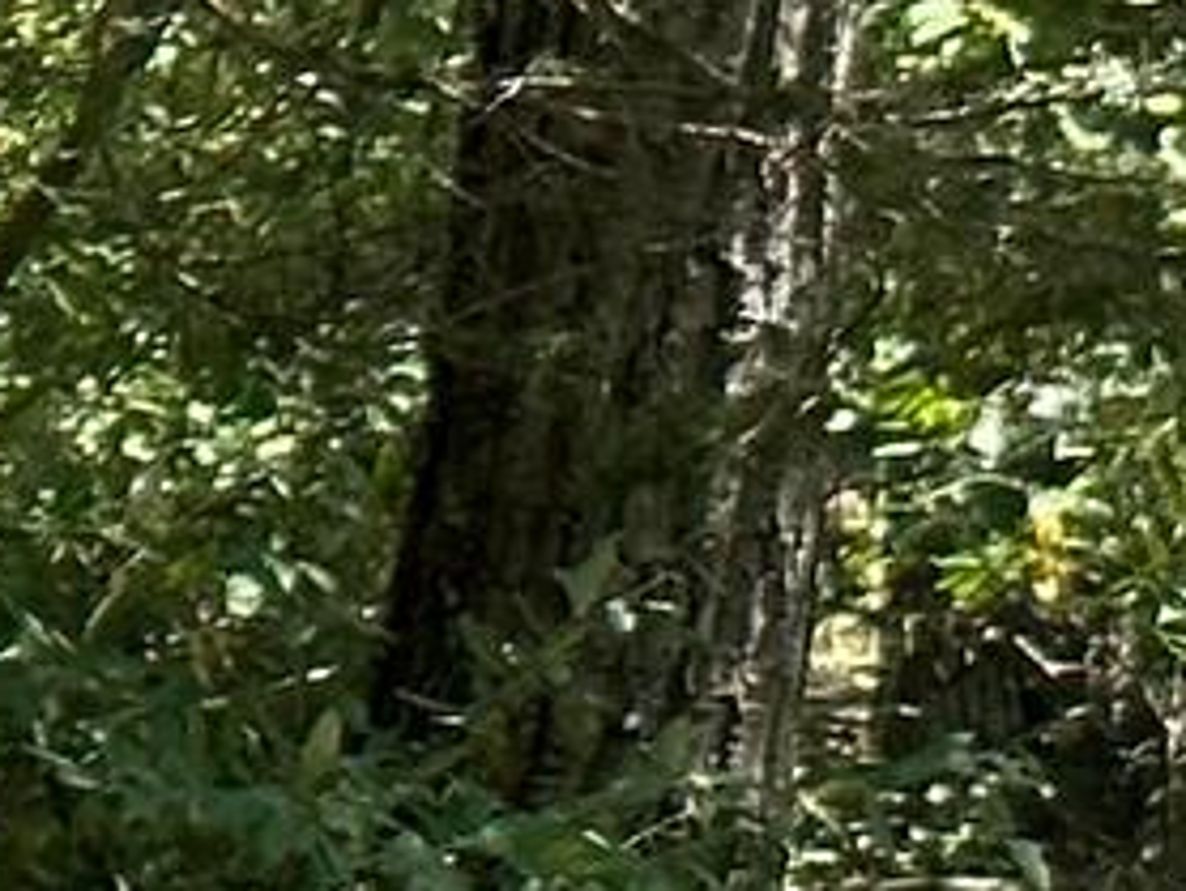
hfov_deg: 5.1
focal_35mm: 353
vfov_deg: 4.2
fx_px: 12105
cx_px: -3131
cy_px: 904
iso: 64
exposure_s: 1/1185
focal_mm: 6.86
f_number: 1.78
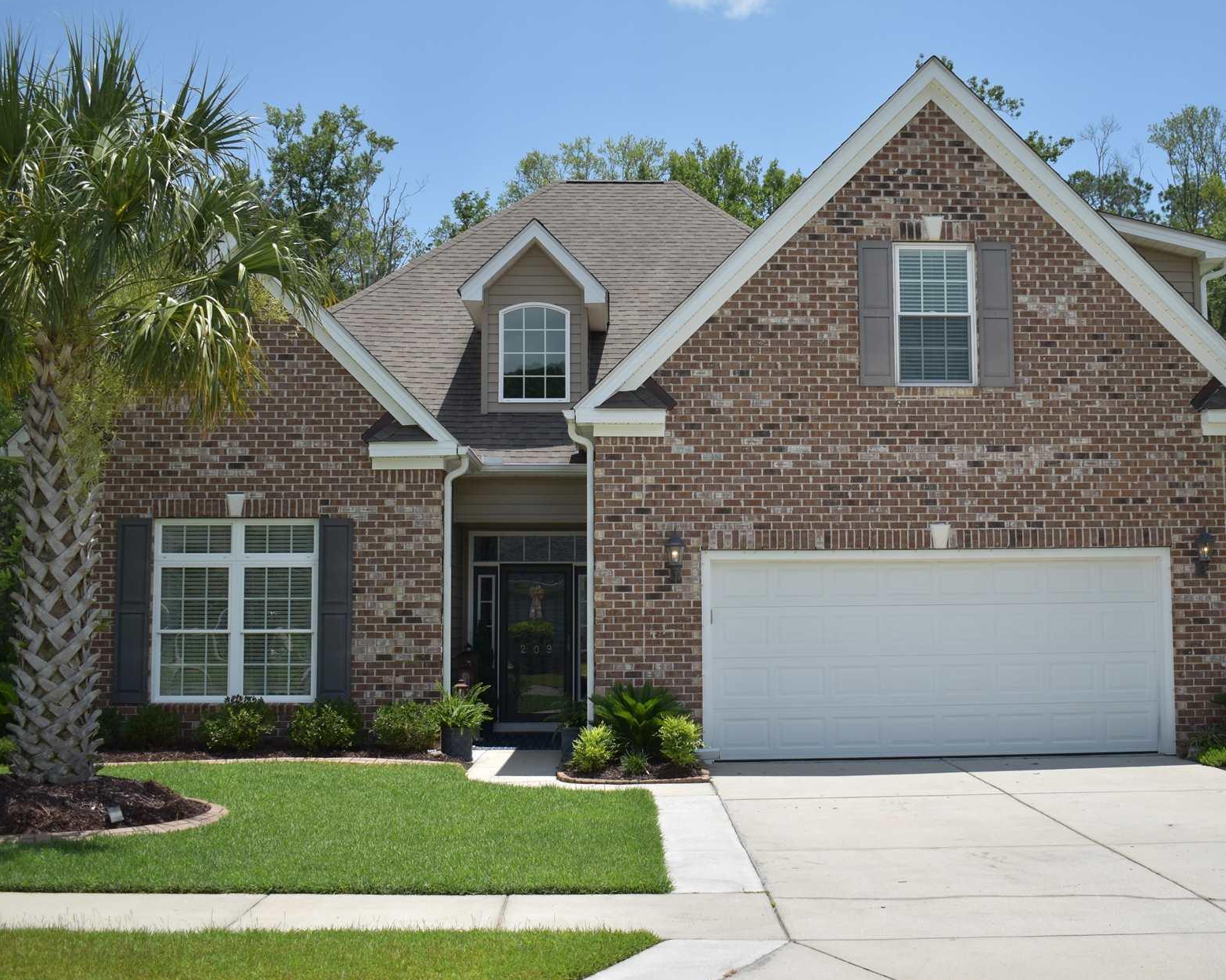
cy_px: 470
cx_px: 716
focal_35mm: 43
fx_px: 1546
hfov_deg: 43.1
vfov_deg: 35.2
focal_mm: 23
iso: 100
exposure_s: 1/1000
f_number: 3.8
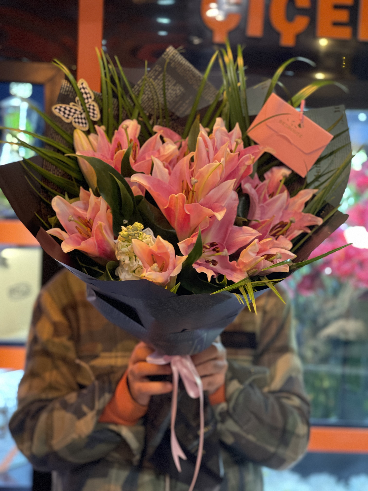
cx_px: 184
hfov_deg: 22.9
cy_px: 246
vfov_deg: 30.3
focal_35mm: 64
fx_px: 907
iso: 320
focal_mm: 7.5
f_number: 2.2
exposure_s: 1/25
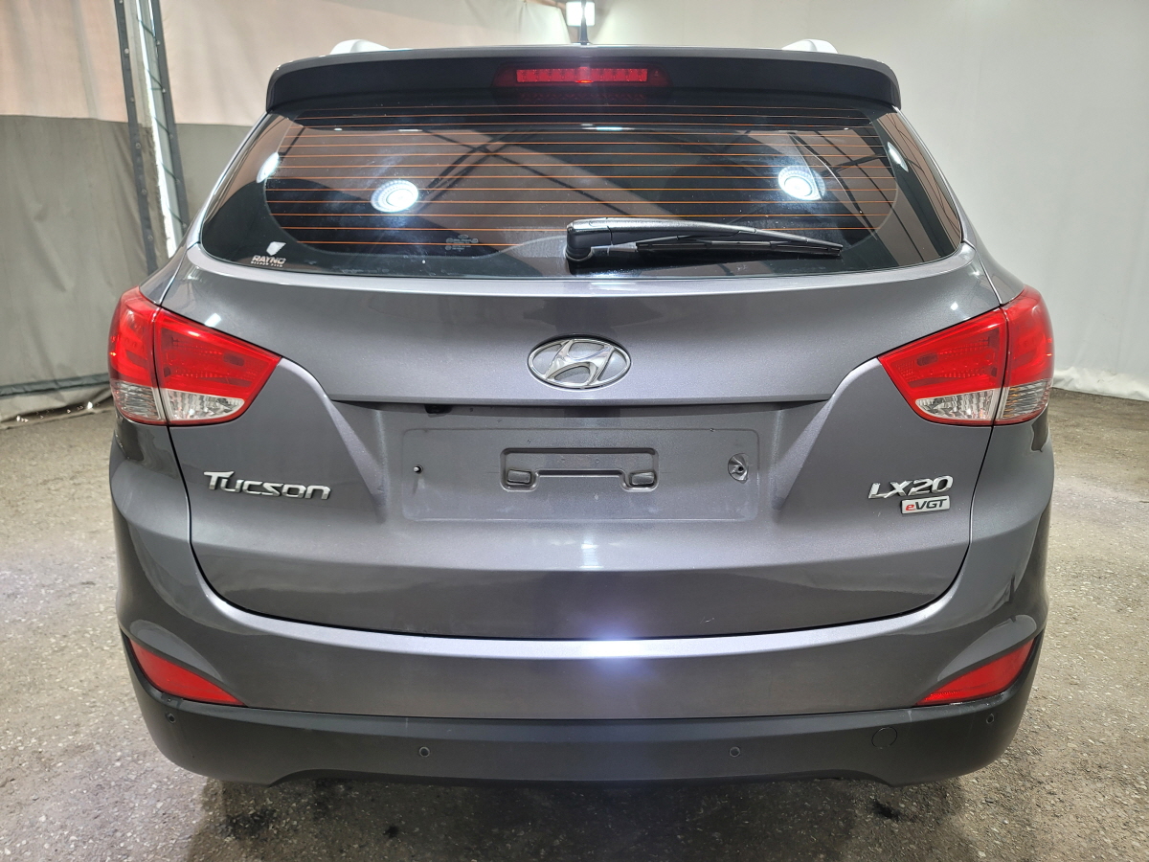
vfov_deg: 54.9
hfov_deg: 69.4
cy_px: 431
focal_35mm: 25
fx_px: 830
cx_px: 574
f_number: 1.8
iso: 100
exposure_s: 1/120
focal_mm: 7
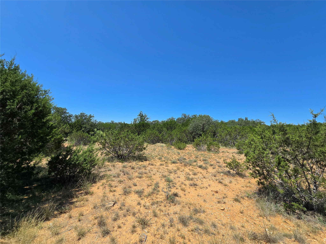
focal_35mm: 13
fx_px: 122
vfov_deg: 89.9
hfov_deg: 106.2
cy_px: 122
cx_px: 163
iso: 50
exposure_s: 1/2321
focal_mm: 2.2
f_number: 2.2
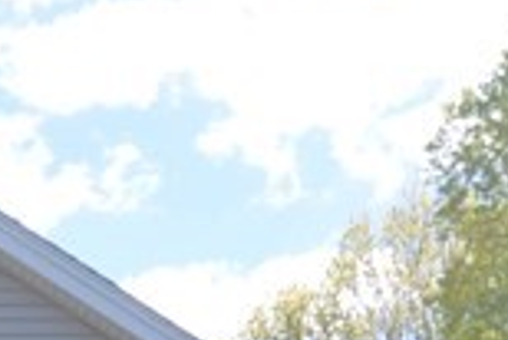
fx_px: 2246
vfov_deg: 7.7
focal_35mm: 159
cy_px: 977
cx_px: -211
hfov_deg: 12.4
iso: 200
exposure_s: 1/250
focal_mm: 16
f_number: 8
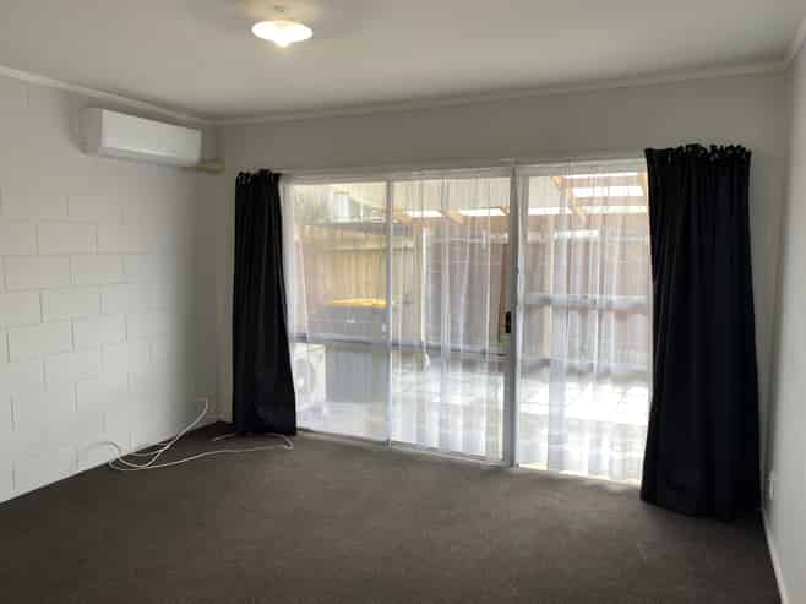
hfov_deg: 67.3
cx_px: 403
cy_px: 302
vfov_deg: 53.0
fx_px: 605
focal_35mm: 26
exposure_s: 1/100
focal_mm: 4.25
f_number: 1.8
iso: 40
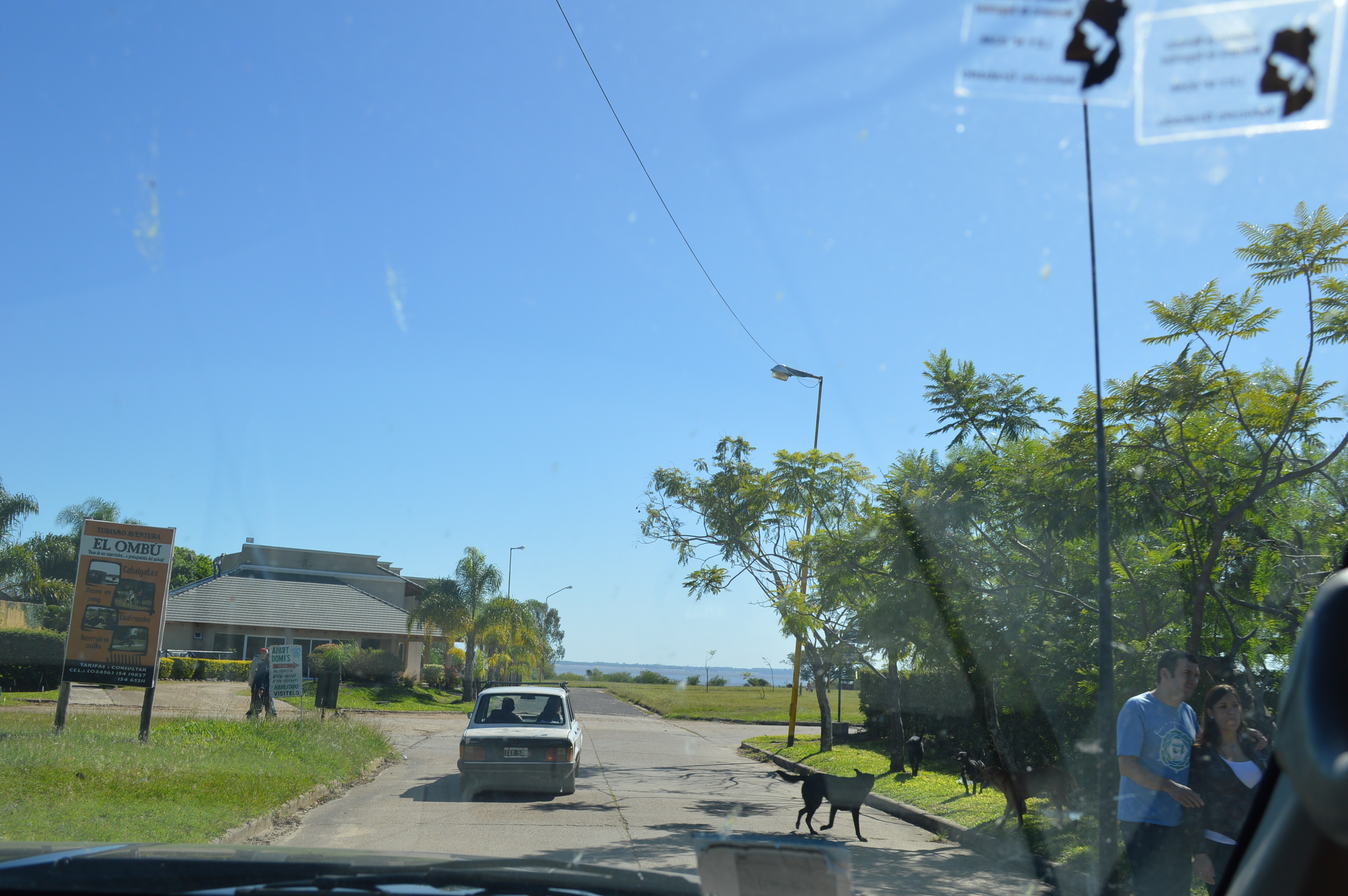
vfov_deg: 39.9
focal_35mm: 33
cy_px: 448
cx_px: 674
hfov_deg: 57.3
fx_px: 1235
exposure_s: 1/320
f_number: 9
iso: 100
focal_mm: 22
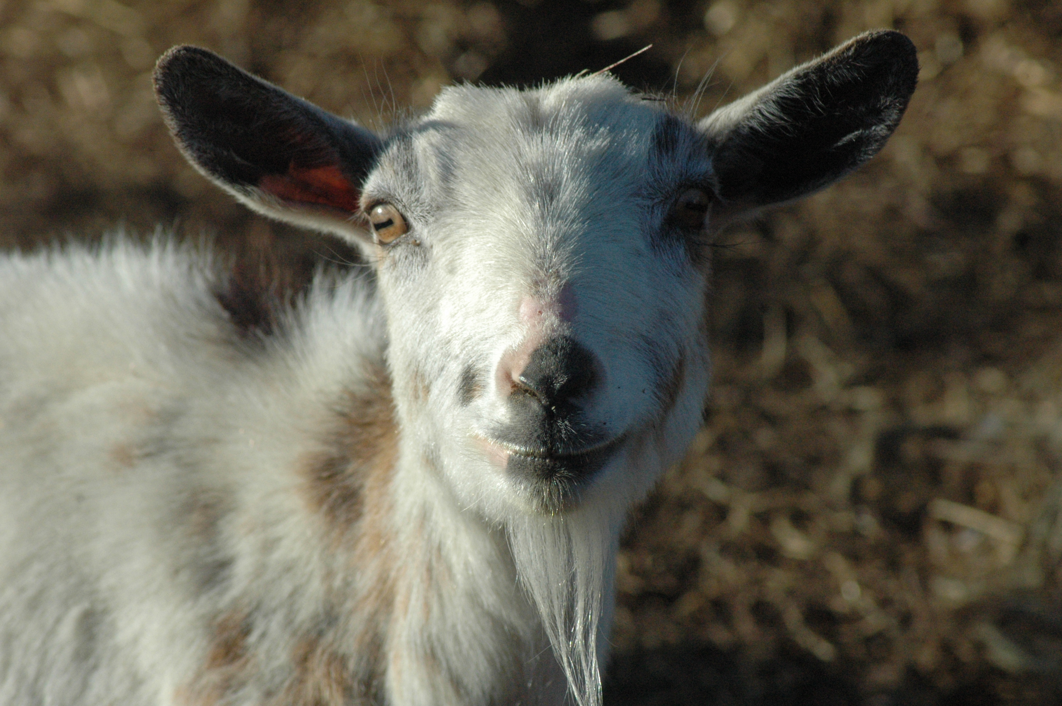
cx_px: 531
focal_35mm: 300
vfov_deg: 4.6
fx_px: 8842
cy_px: 353
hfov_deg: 6.9
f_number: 9
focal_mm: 200
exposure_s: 1/1250
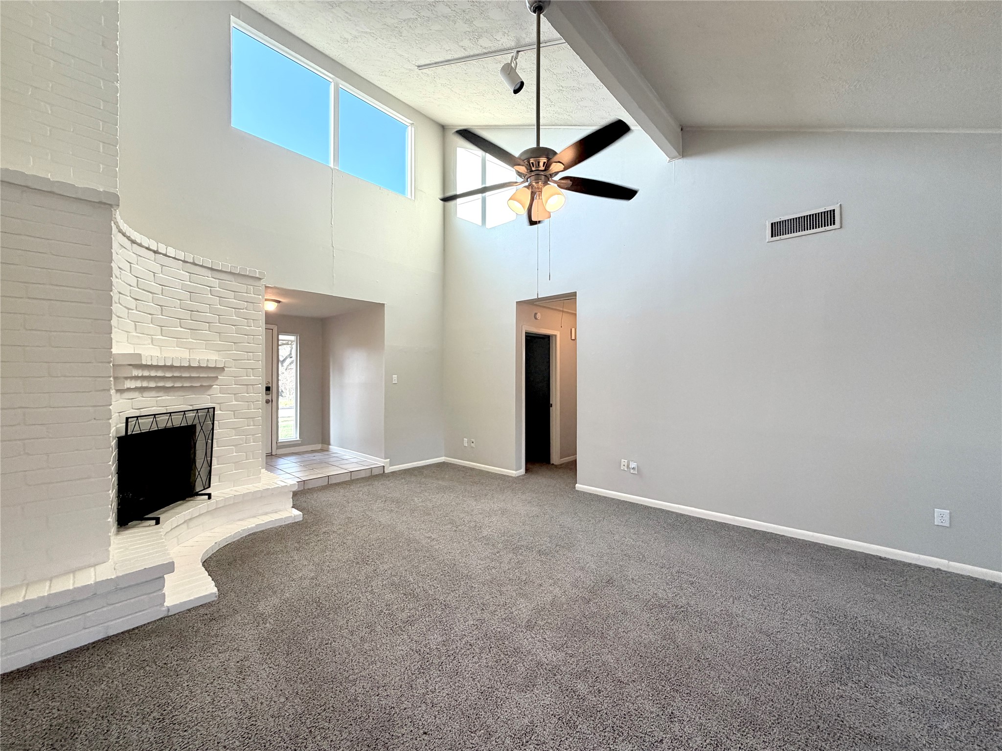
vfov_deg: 85.7
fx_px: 405
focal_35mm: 14
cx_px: 501
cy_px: 376
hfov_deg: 102.1
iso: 160
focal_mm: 2.22
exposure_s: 1/120
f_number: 2.2
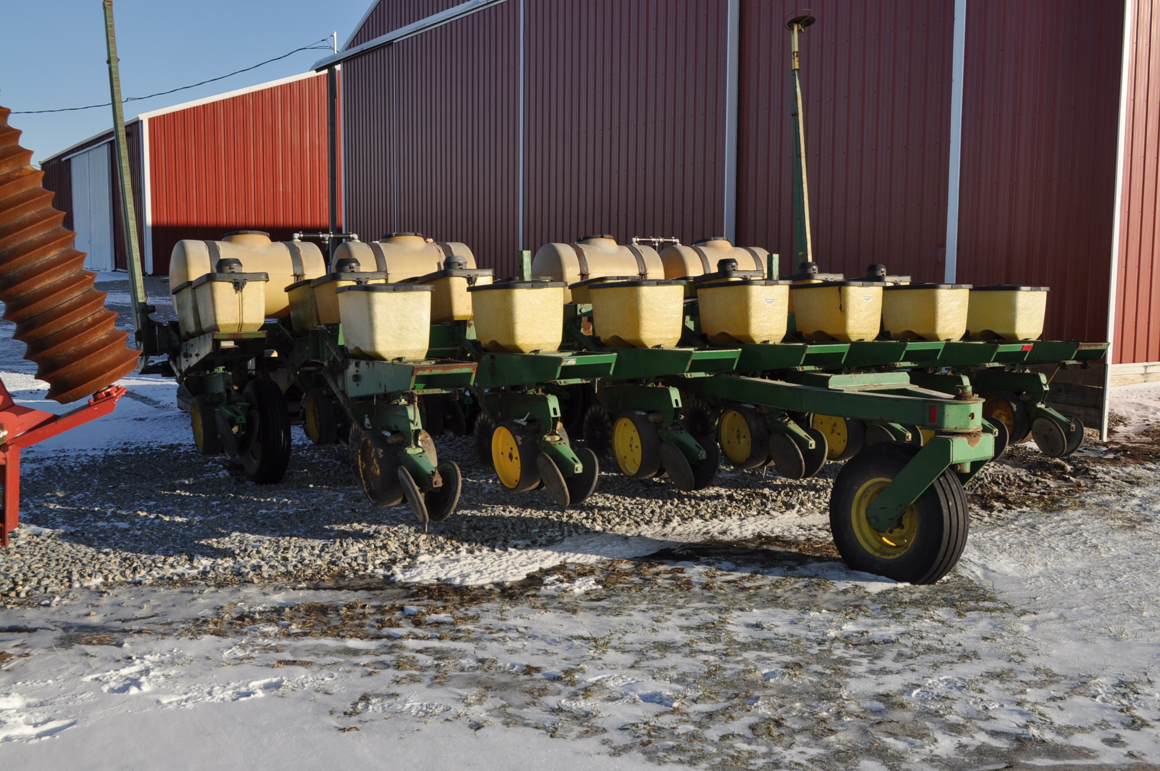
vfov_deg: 34.1
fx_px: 1255
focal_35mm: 39
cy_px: 386
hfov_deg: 49.6
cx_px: 580
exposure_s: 1/320
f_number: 9
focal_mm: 26
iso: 200
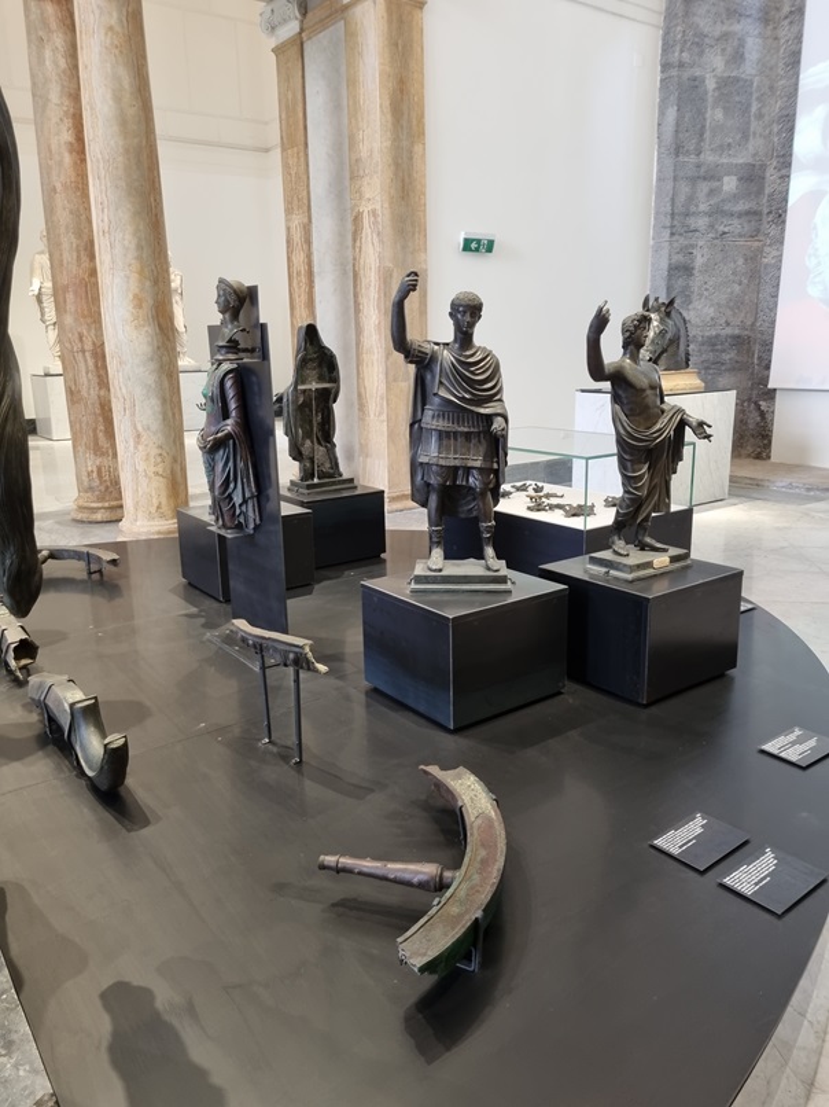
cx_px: 414
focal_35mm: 26
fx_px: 831
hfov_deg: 53.0
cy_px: 554
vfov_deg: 67.3
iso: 250
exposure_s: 1/50
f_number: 1.8
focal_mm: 5.4
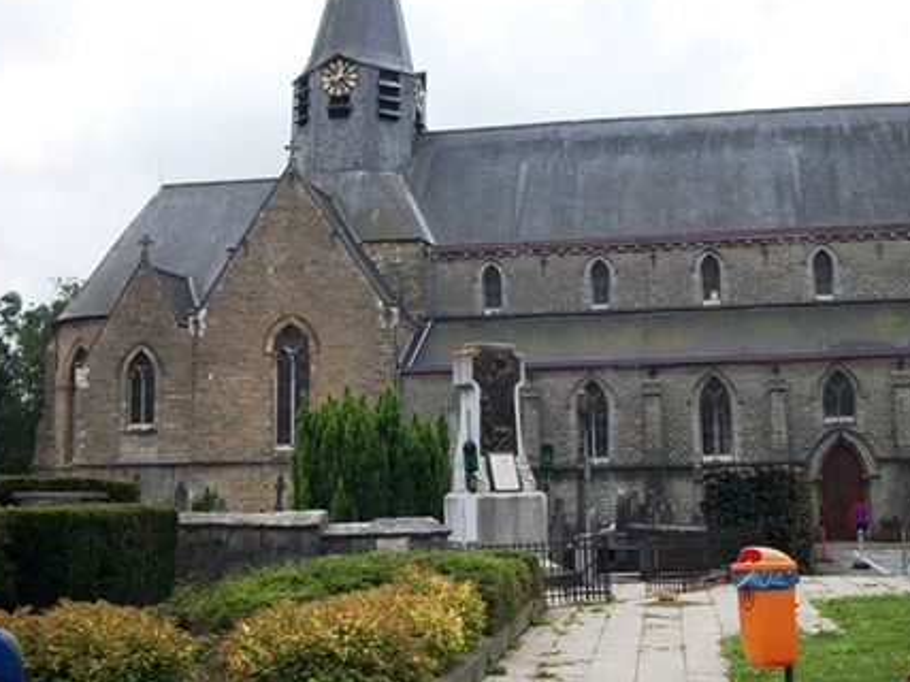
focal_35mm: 45
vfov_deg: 32.1
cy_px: 279
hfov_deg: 42.1
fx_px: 1183
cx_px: 473
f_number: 8.8
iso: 80
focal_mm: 5.7
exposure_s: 1/160
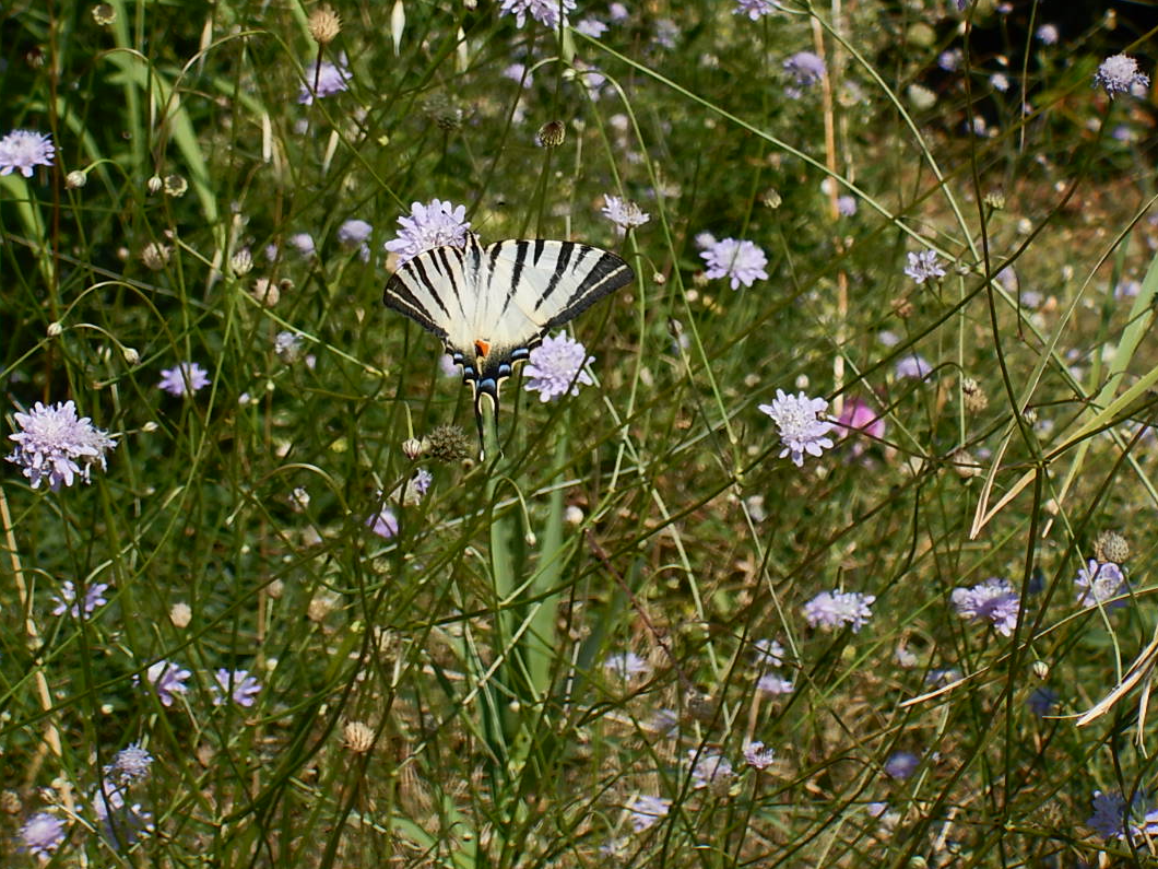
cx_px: 500
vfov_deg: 9.1
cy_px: 361
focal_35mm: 163
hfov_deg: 12.1
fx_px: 5453
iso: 125
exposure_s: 1/800
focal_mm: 21.5
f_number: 4.9
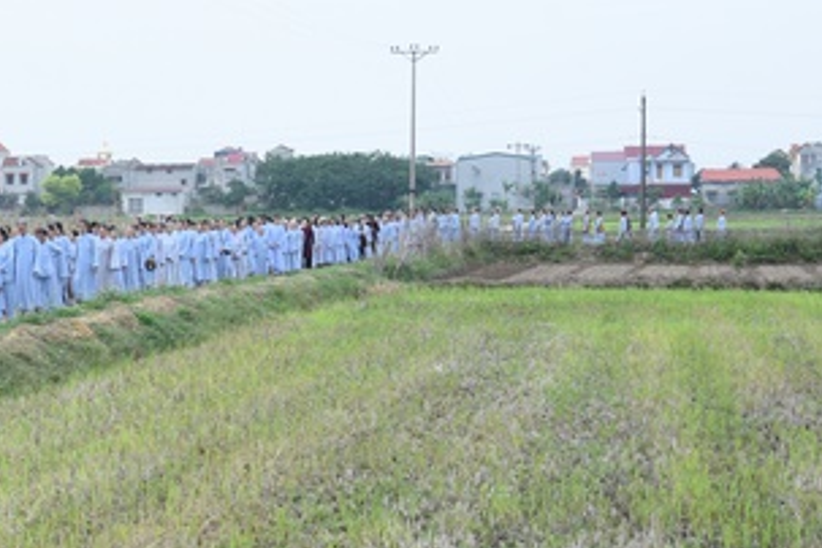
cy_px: 282
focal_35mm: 73
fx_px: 1667
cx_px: -43
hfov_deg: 25.9
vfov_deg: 18.7
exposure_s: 1/80
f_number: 7.1
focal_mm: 34
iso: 320
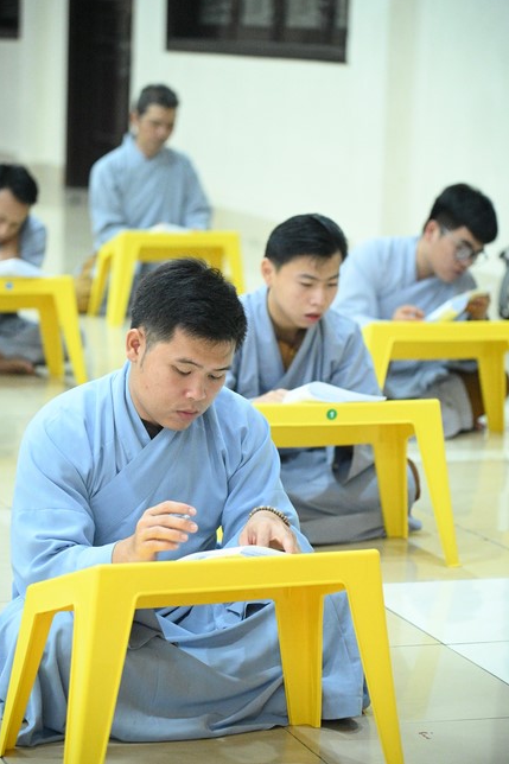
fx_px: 2567
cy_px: 380
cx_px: 254
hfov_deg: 11.3
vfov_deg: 16.9
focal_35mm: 121
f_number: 4
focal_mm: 120
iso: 20000
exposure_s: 1/200
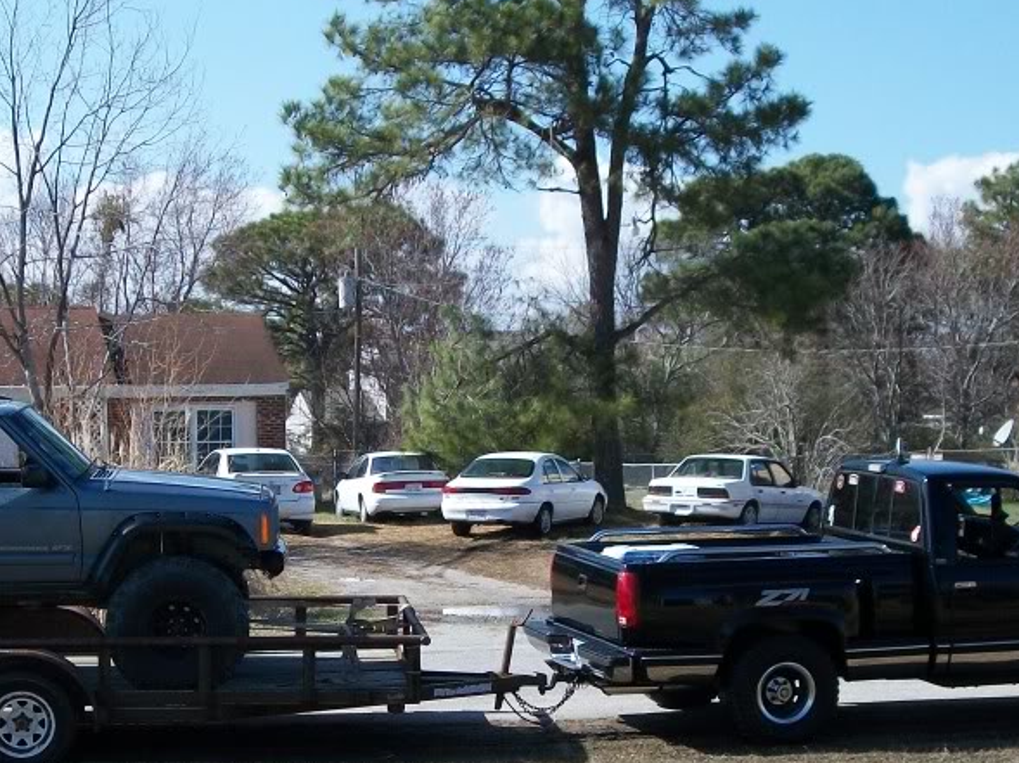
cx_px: 401
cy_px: 581
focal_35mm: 87
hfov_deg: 22.5
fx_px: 2559
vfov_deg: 16.9
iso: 80
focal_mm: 8.8
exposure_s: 1/640
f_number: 3.6
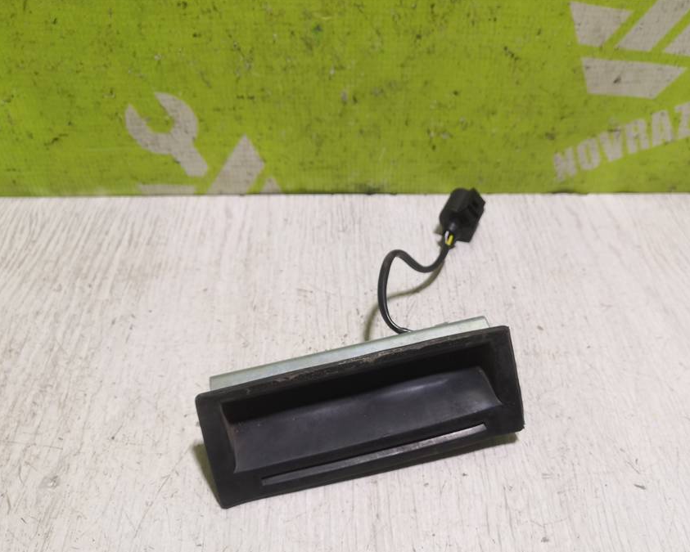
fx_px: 654
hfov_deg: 55.4
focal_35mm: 32
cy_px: 309
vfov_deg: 45.7
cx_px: 404
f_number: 1.8
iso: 64
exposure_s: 1/50
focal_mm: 3.95
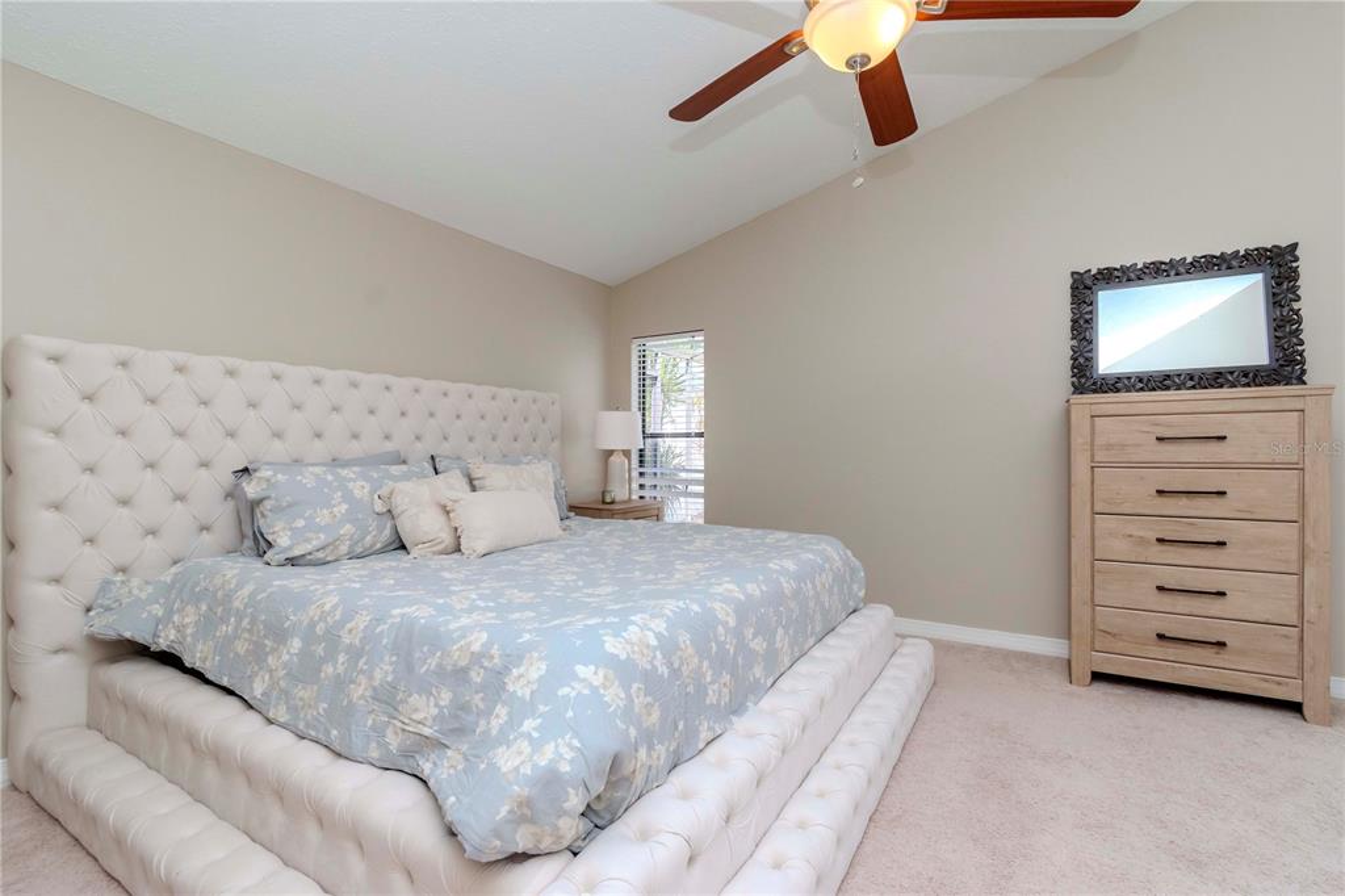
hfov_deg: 100.4
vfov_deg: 77.3
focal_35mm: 15
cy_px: 448
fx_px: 560
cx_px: 672
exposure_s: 1/200
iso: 500
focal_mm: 10
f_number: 8
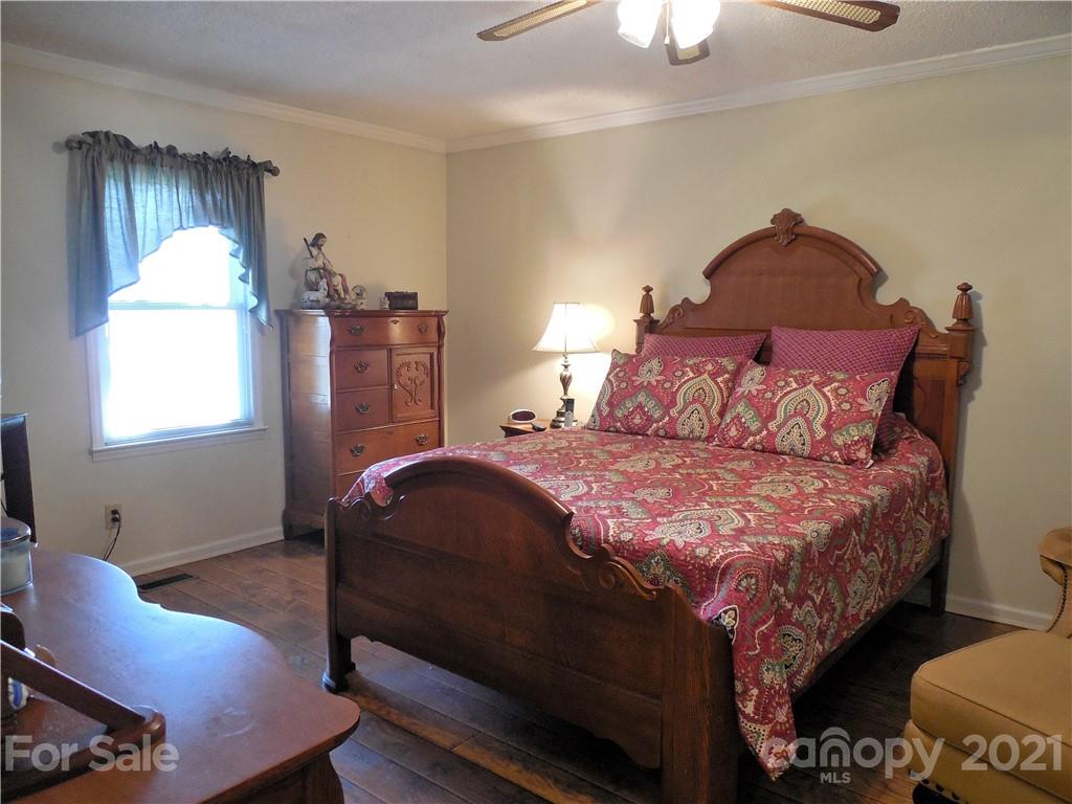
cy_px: 402
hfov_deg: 69.4
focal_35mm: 25
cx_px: 536
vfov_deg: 54.9
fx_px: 774
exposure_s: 1/20
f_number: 3.3
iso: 400
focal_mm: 4.5
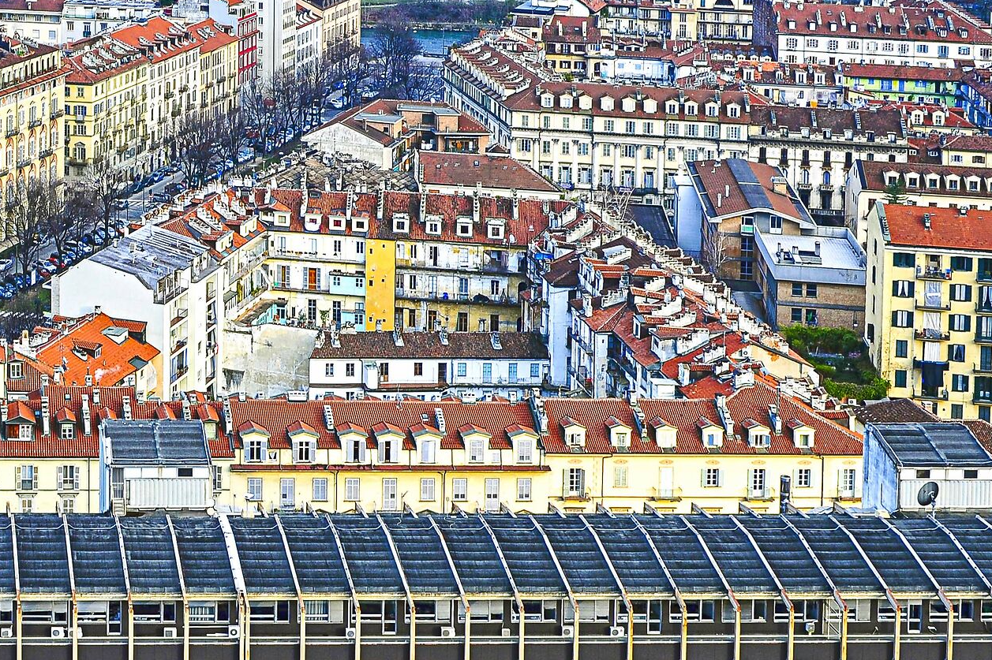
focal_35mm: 84
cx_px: 116
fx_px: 2314
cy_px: 484
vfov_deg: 16.2
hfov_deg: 23.6
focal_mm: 44
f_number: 7.1
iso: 320
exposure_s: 1/160
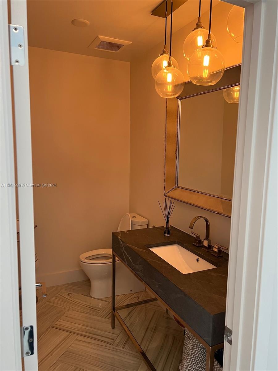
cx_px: 139
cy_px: 186
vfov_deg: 67.3
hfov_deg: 53.1
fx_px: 278
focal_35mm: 26
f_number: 1.5
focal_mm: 5.7
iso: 125
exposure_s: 1/60
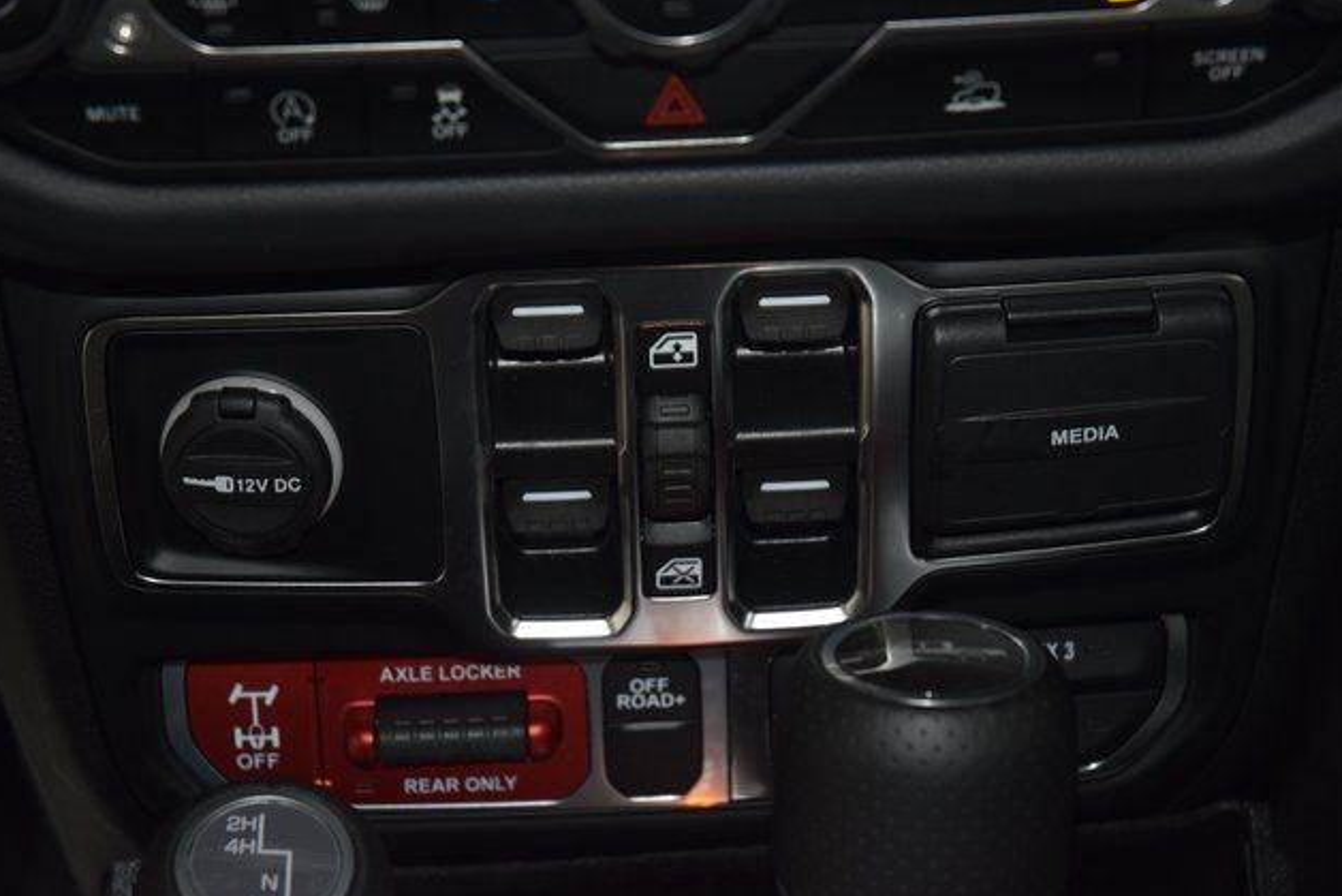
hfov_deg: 19.1
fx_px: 3989
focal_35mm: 107
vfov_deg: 12.8
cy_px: 452
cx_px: 671
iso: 1000
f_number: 4.5
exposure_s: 1/40
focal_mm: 70
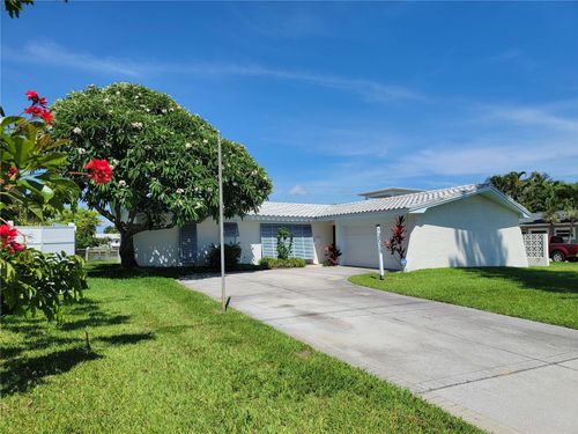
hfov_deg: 71.6
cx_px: 289
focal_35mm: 24
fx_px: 401
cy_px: 217
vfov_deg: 56.8
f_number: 1.8
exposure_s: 1/1441
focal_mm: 6.7
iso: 16
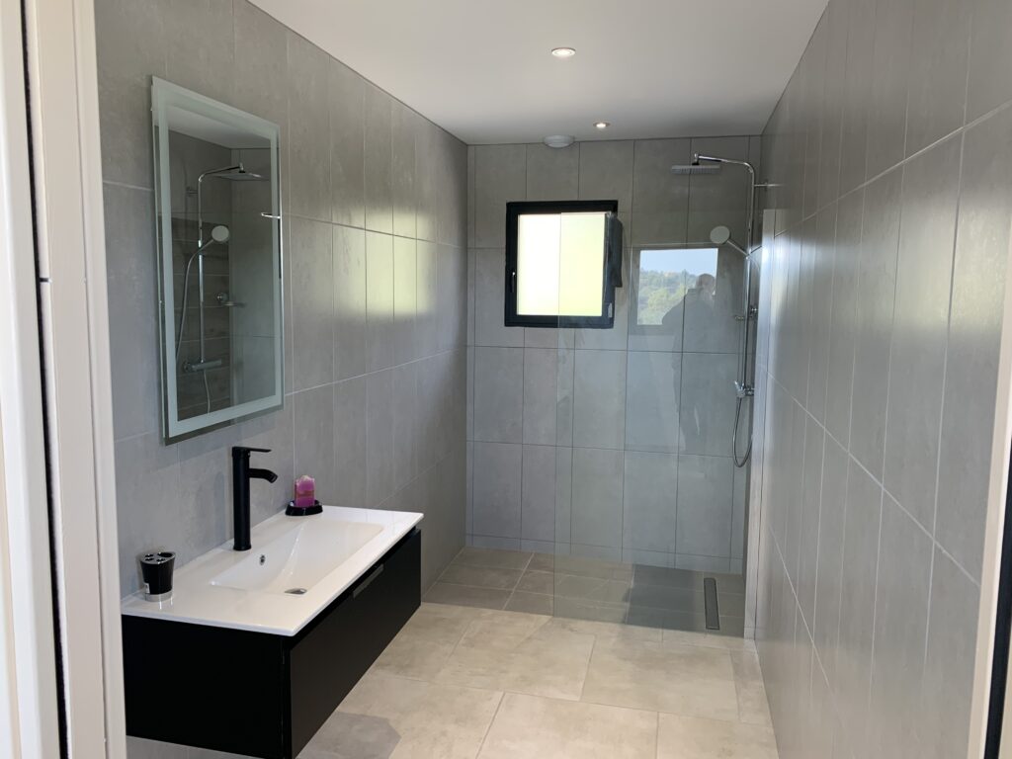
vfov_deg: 53.1
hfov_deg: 67.3
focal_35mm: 26
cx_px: 506
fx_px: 760
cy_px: 380
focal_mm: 4.25
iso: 50
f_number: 1.8
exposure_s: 1/50
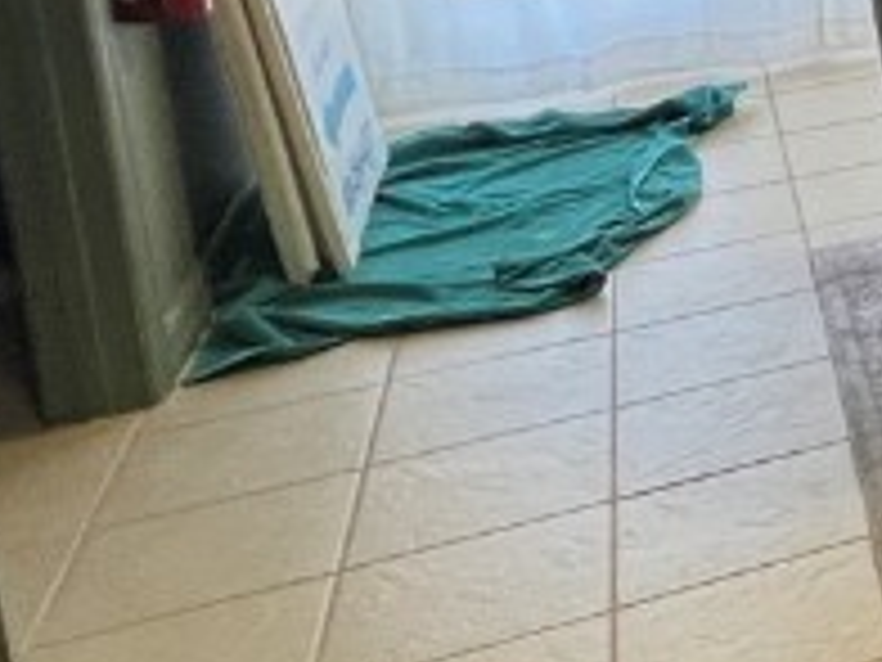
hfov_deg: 17.8
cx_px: 1836
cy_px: -243
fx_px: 1733
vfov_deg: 19.6
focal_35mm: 68
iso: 160
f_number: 1.8
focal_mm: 1.57
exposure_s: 1/60
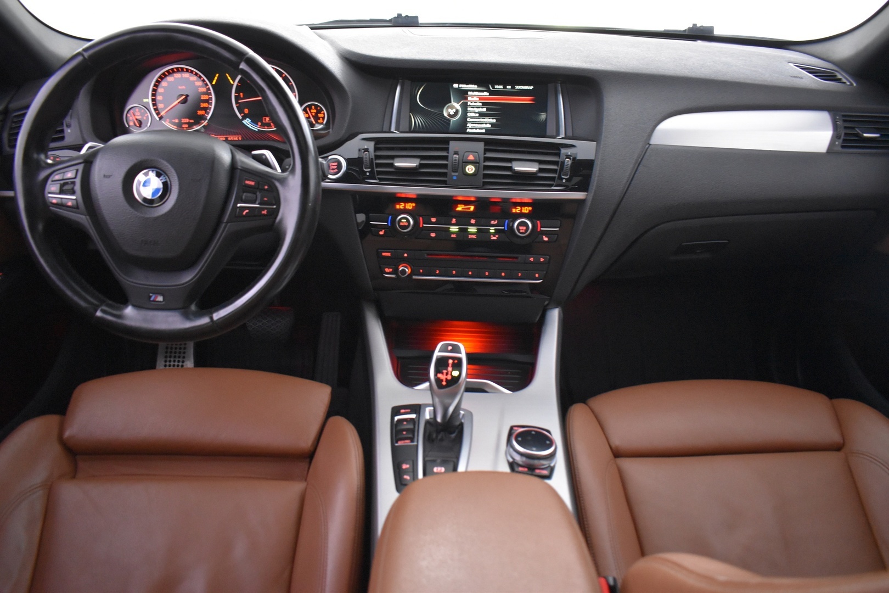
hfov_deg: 67.4
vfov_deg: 47.9
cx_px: 444
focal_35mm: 27
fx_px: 667
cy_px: 296
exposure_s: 1/20
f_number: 3.5
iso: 3200
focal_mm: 18
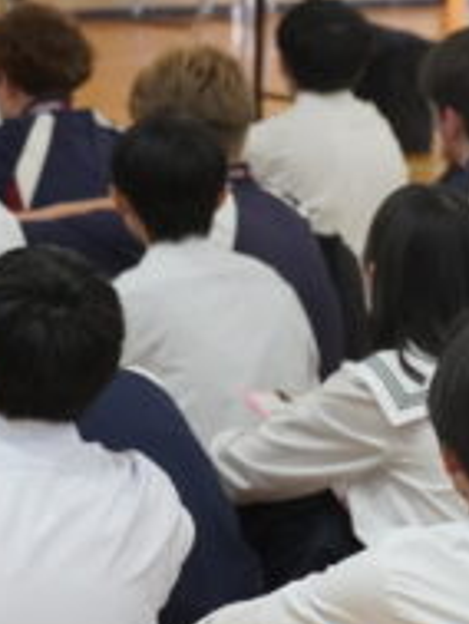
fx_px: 5431
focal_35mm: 301
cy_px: 79
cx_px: 145
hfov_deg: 4.9
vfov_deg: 6.6
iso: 4000
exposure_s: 1/160
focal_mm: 70
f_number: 5.6
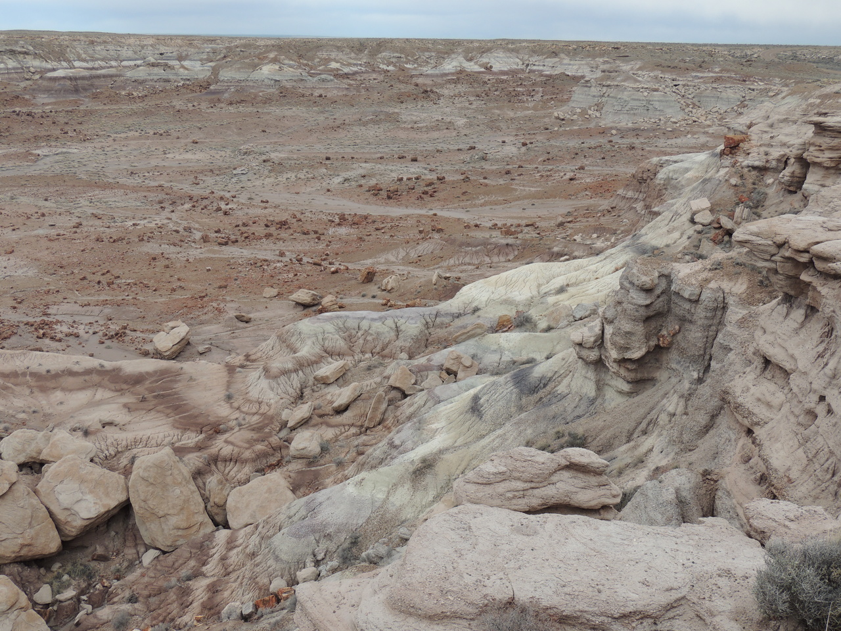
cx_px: 420
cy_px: 316
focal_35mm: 40
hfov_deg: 46.8
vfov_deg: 36.0
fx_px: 972
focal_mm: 7.1
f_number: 3.3
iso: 100
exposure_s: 1/500
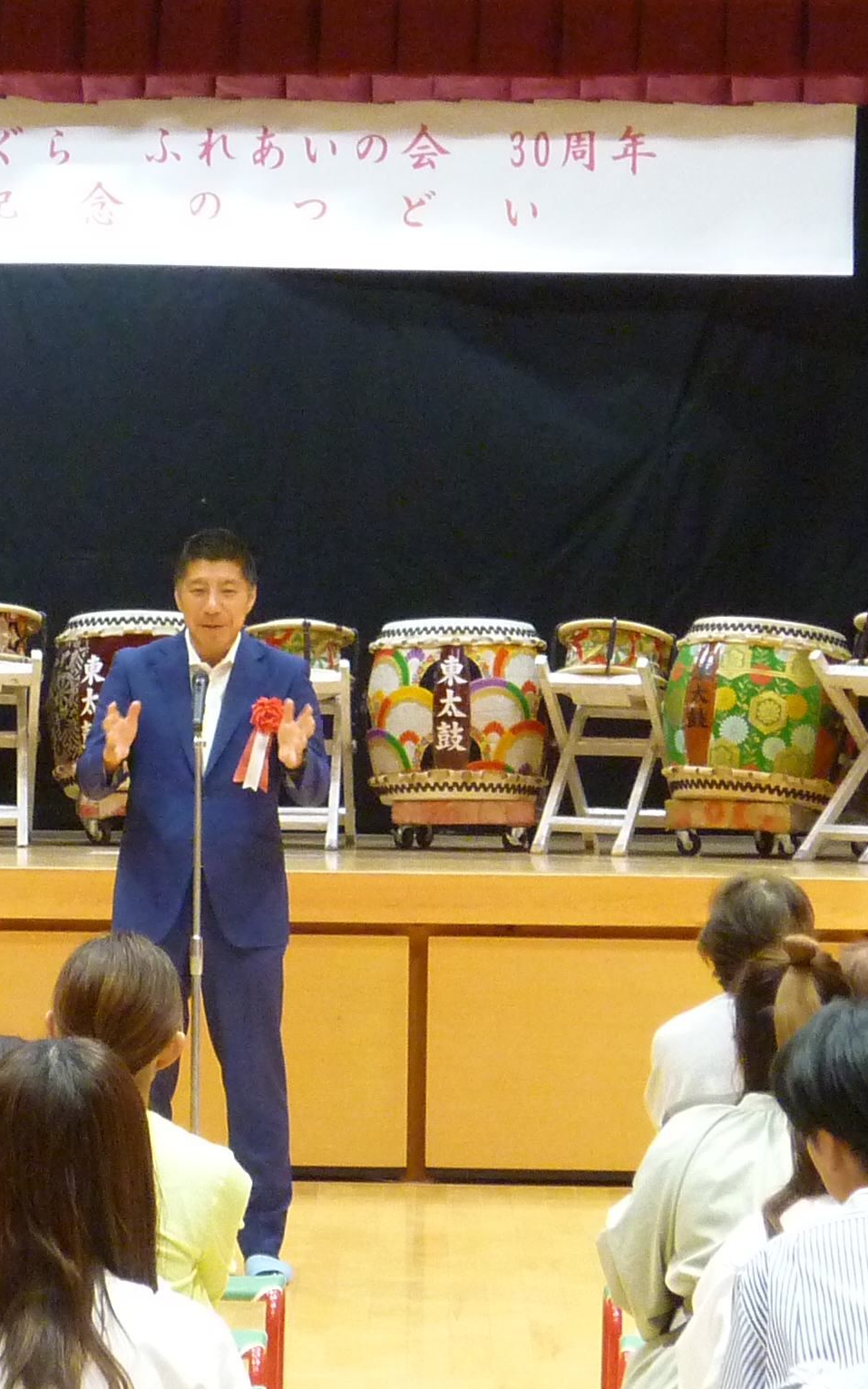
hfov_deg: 7.6
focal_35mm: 173
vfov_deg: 12.1
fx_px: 6547
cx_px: 163
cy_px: 696
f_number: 3.9
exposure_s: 1/20
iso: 400
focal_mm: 11.4
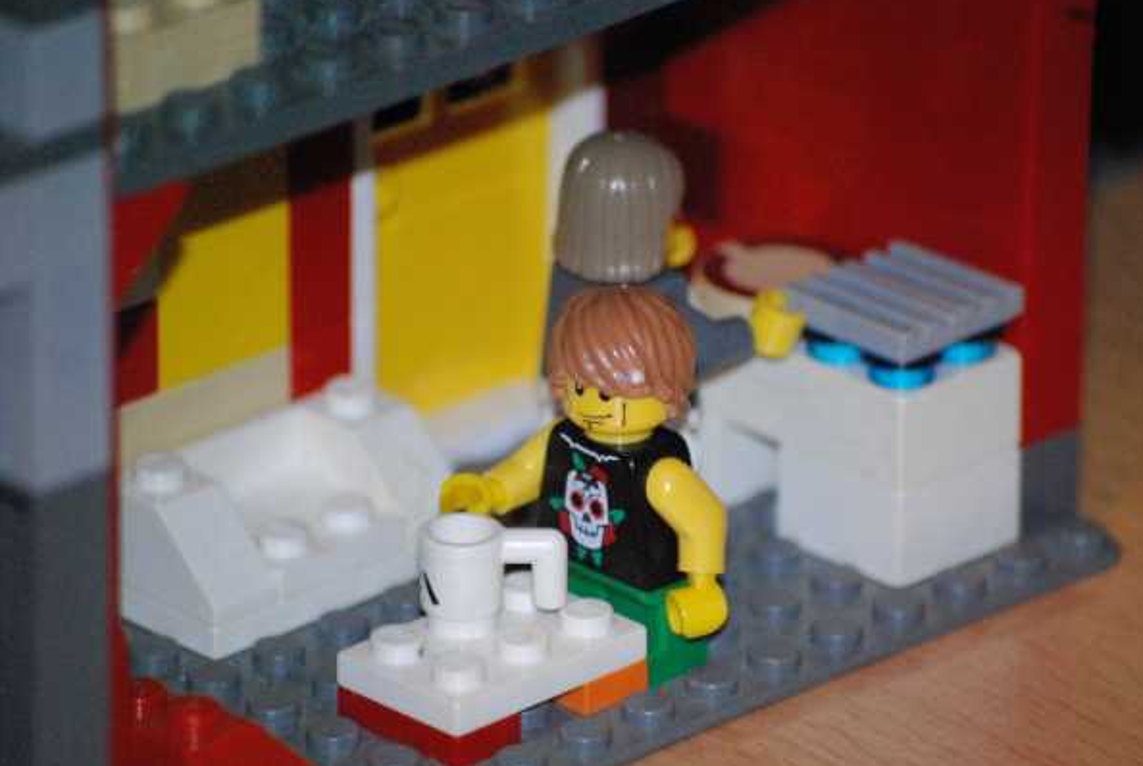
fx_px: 10270
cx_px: 614
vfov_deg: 4.3
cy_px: 400
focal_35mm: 323
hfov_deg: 6.4
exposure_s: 1/60
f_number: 7.1
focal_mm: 200
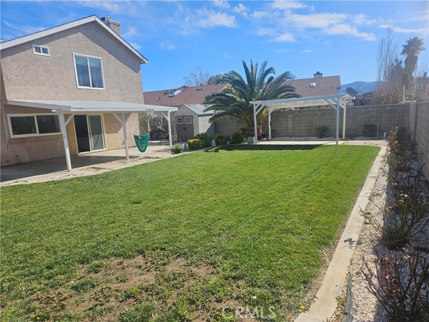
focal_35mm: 23
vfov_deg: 58.9
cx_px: 214
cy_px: 161
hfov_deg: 73.9
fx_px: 285
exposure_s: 1/2463
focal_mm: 5.4
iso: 25
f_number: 1.8
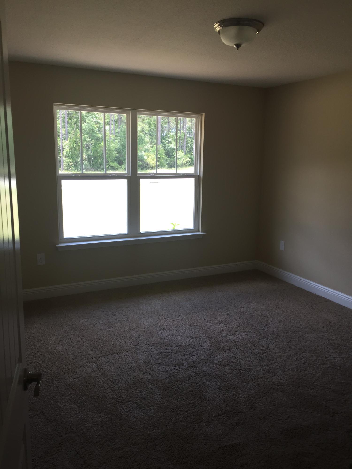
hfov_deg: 48.2
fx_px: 393
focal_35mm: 29
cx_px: 176
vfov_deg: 61.7
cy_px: 234
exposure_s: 1/120
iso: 40
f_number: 2.2
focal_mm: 4.15
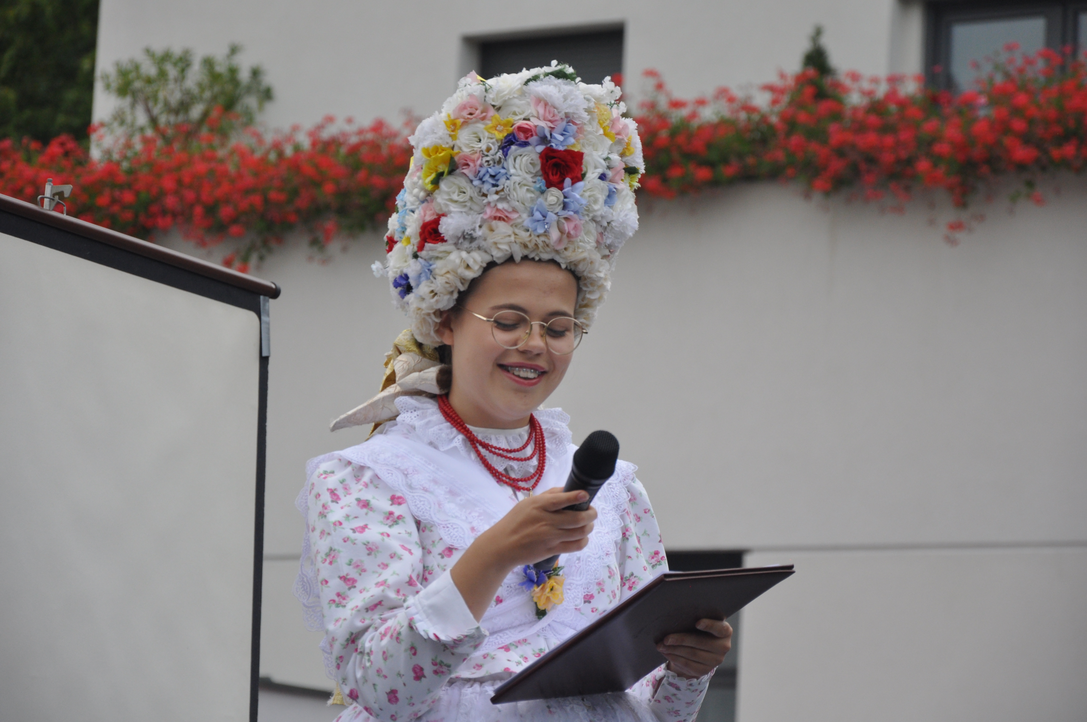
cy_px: 361
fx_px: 4750
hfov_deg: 13.1
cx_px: 544
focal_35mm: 158
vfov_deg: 8.7
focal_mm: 105
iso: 640
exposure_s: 1/1000
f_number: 6.3
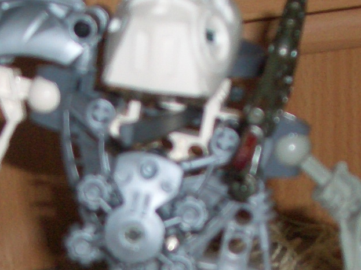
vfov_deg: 9.1
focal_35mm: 161
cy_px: 321
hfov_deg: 12.3
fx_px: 1679
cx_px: 147
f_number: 3.1
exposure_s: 1/60
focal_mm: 8.2
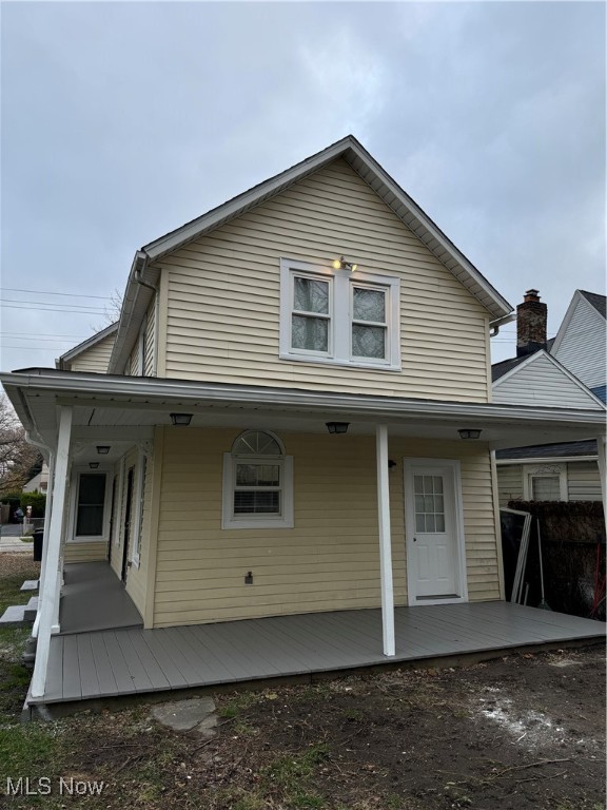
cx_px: 304
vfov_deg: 71.6
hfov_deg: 56.8
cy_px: 405
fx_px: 561
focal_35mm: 24
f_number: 1.78
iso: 80
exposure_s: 1/372
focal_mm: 6.76
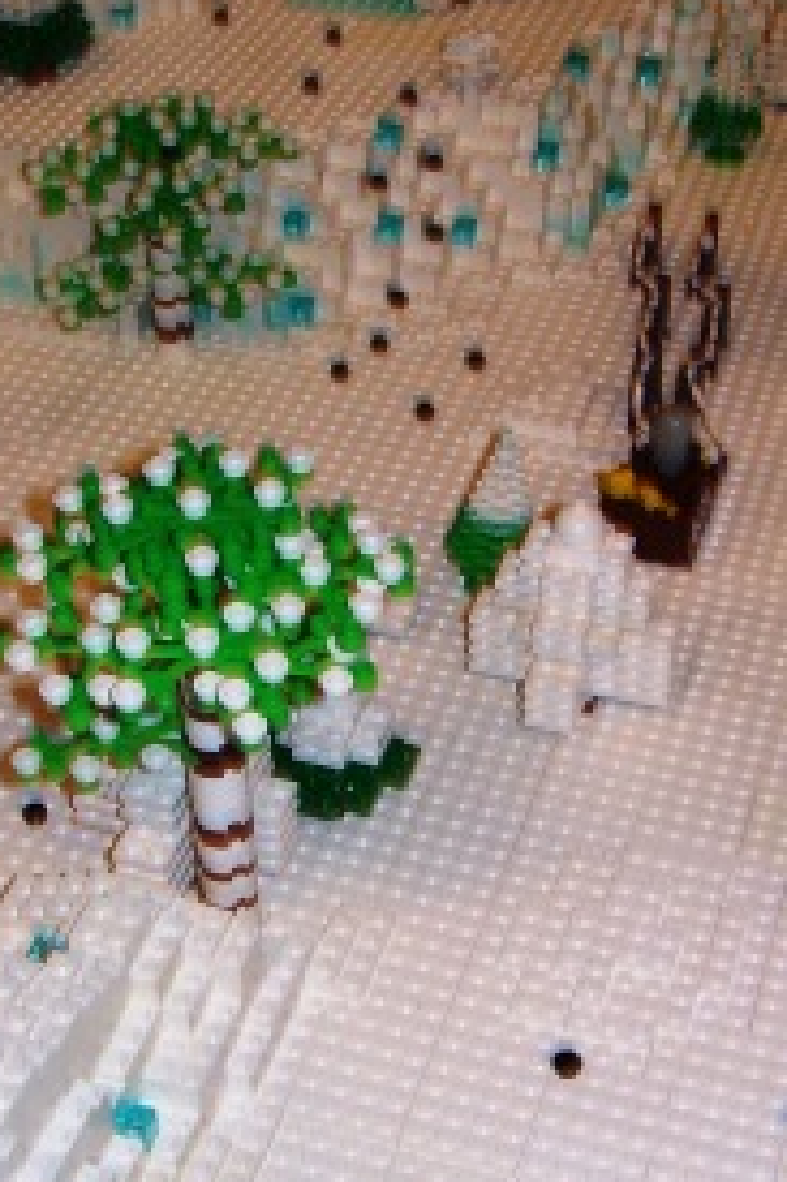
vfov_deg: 32.9
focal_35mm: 61
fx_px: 2003
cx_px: 391
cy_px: 563
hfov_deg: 22.2
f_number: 2.7
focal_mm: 6
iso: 80
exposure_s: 1/60
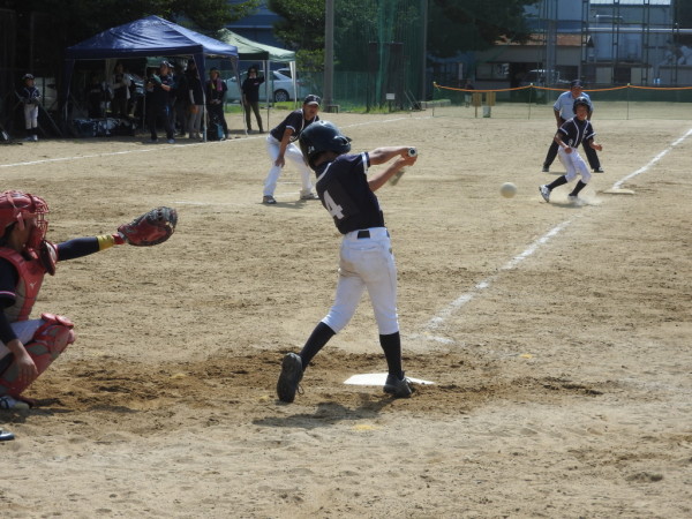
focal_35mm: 105
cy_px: 260
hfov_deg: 18.7
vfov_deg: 14.1
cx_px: 346
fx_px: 2099
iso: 100
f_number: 4.8
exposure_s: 1/640
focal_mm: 18.8
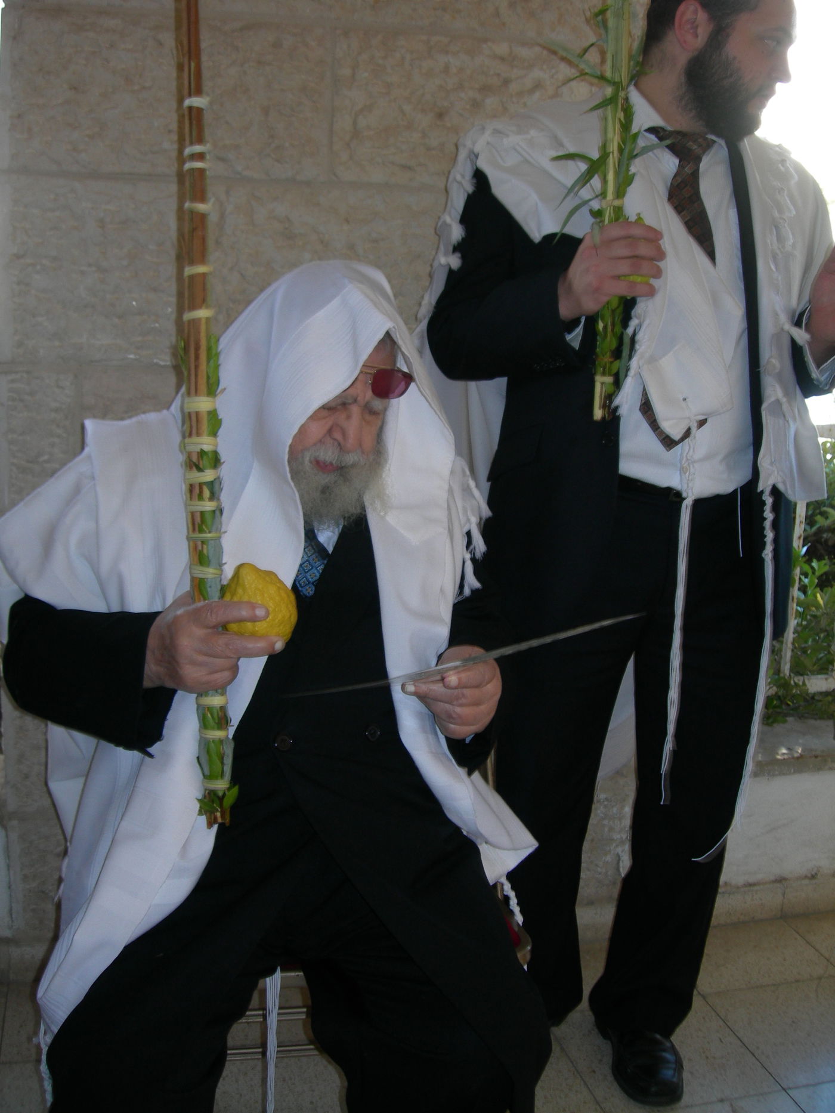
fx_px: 1222
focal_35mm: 38
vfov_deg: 49.0
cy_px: 556
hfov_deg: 37.7
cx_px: 418
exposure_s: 1/60.1
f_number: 2.8
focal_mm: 7.8
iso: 50
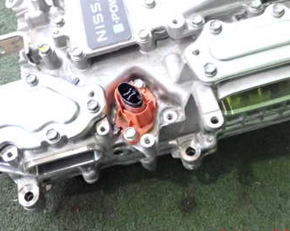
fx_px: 446
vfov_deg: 28.7
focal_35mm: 52
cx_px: 158
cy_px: 56
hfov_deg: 36.0
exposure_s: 1/1000
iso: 3200
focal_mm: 5.4
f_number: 2.3
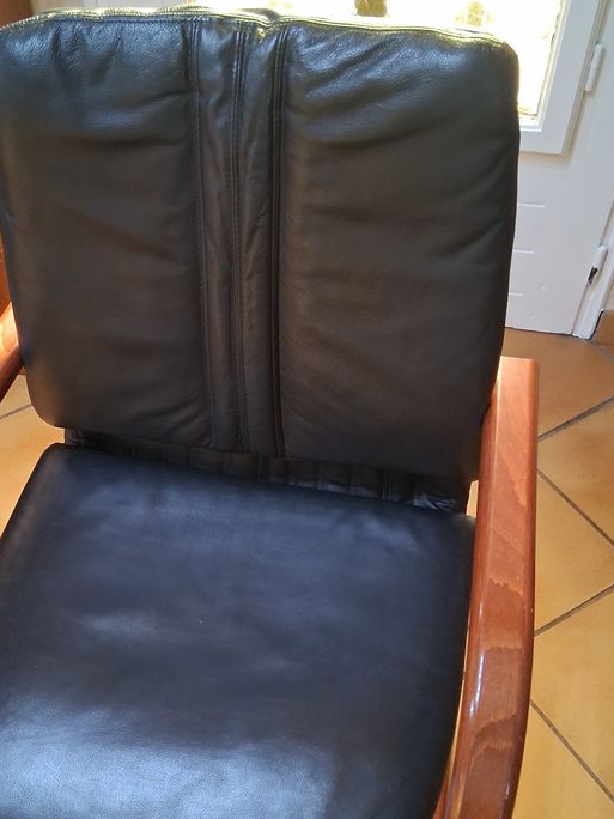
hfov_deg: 37.5
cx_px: 227
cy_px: 506
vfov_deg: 48.6
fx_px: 899
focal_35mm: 38
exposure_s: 1/33
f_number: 1.8
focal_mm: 3.98
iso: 500
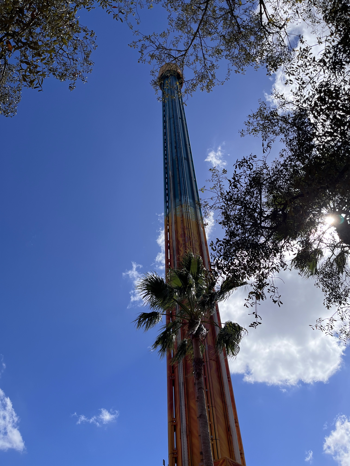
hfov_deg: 53.1
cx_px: 175
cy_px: 233
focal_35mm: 26
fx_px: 351
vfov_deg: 67.3
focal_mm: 5.1
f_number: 1.6
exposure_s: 1/5076
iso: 50
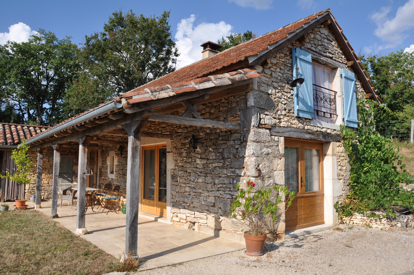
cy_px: 138
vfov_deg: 47.8
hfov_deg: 67.4
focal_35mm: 27
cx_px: 207
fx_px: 310
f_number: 10
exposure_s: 1/400
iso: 200
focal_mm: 18
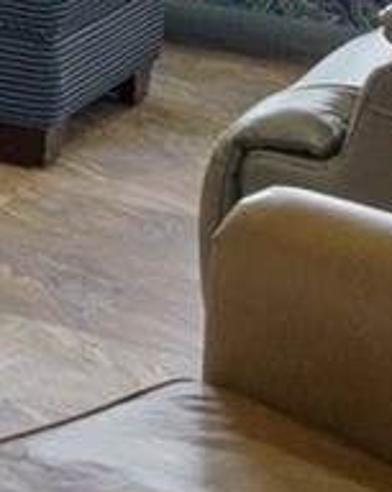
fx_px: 2050
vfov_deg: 12.4
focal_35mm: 141
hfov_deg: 9.4
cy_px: -425
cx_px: -635
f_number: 8
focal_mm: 12
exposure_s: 1/6
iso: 640
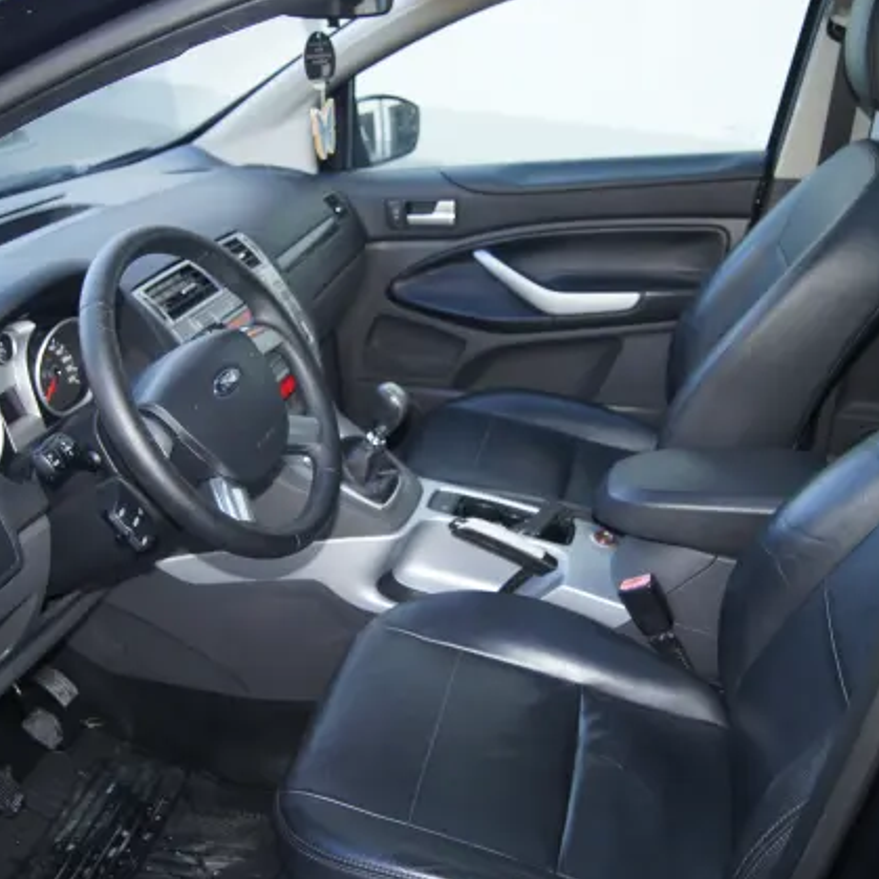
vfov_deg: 47.2
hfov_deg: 47.2
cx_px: 457
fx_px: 1006
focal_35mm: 35
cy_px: 436
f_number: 3.5
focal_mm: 18
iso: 160
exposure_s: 1/60
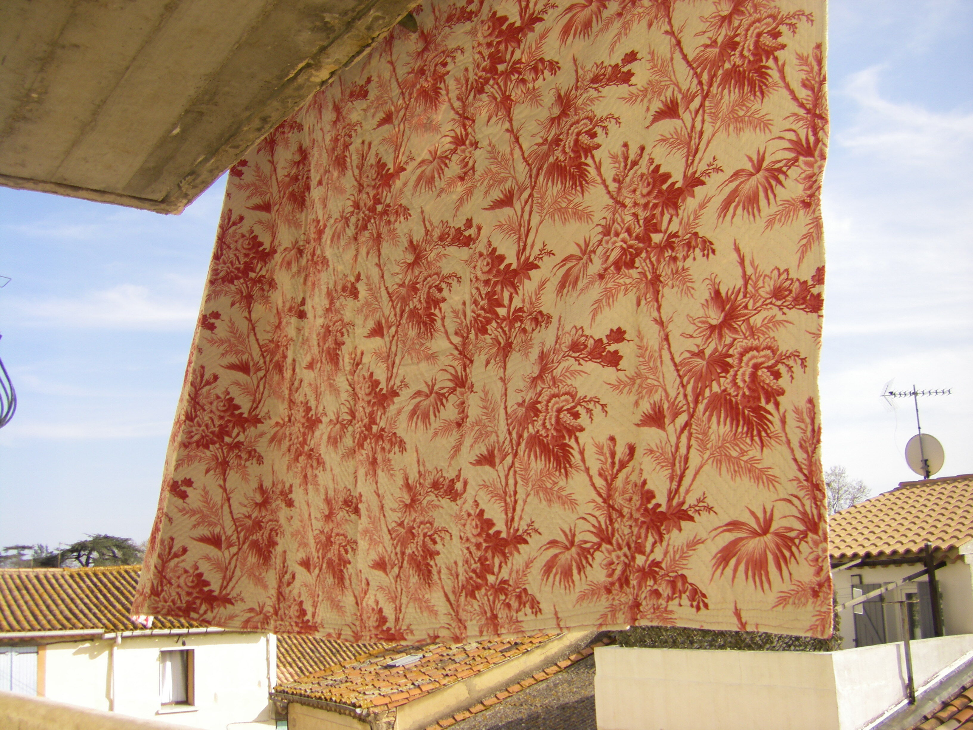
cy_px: 365
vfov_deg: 37.7
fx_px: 1068
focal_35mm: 38
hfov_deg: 49.0
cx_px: 486
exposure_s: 1/100
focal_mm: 6.3
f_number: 7
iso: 64
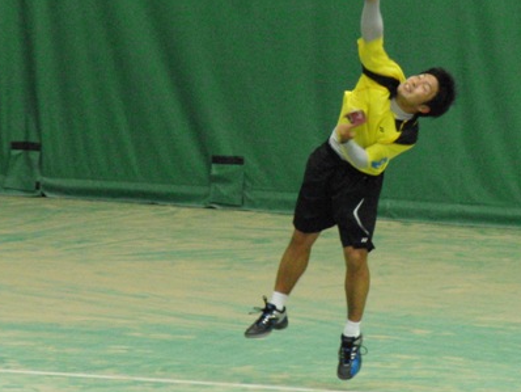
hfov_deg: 4.5
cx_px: 380
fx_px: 6581
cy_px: 113
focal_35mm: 437
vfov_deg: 3.4
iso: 800
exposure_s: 1/160
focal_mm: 48.1
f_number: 4.5
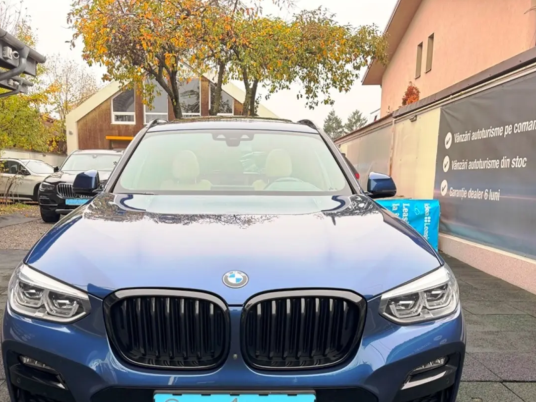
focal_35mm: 32
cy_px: 263
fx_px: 495
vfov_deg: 43.6
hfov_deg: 56.7
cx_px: 235
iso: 125
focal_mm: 6.76
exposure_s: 1/208
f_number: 1.78
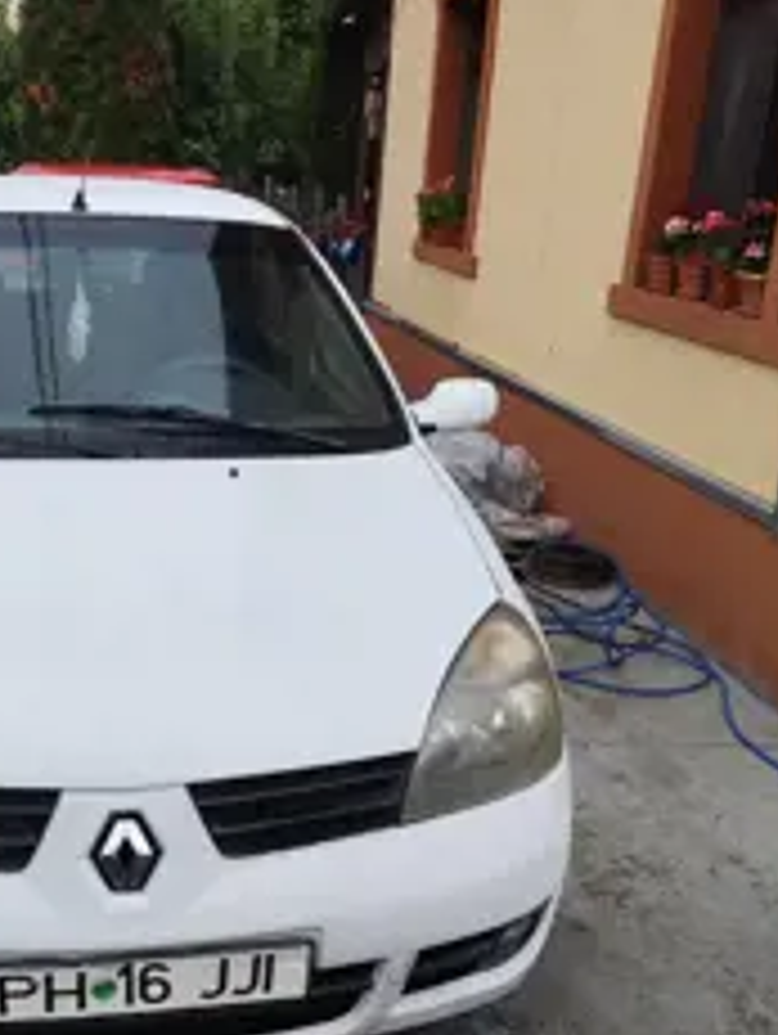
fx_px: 1196
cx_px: 247
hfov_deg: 35.6
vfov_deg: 46.5
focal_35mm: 40
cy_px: 626
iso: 50
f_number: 1.65
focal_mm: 6.14
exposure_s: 1/101
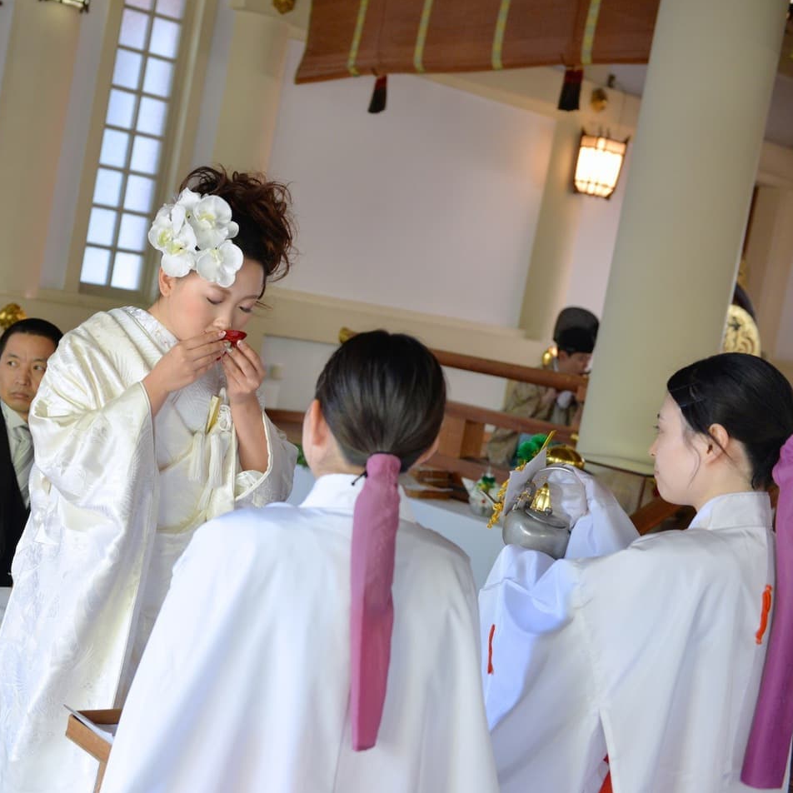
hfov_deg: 31.1
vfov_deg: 31.6
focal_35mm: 54
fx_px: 1400
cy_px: 397
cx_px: 207
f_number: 4
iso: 2000
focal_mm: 42
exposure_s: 1/125
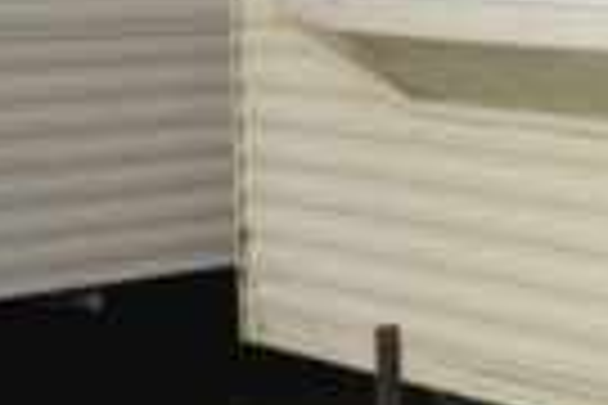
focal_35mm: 120
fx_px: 2027
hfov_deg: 14.7
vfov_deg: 11.3
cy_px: -18
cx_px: 1121
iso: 200
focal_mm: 20
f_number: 5.6
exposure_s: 1/125
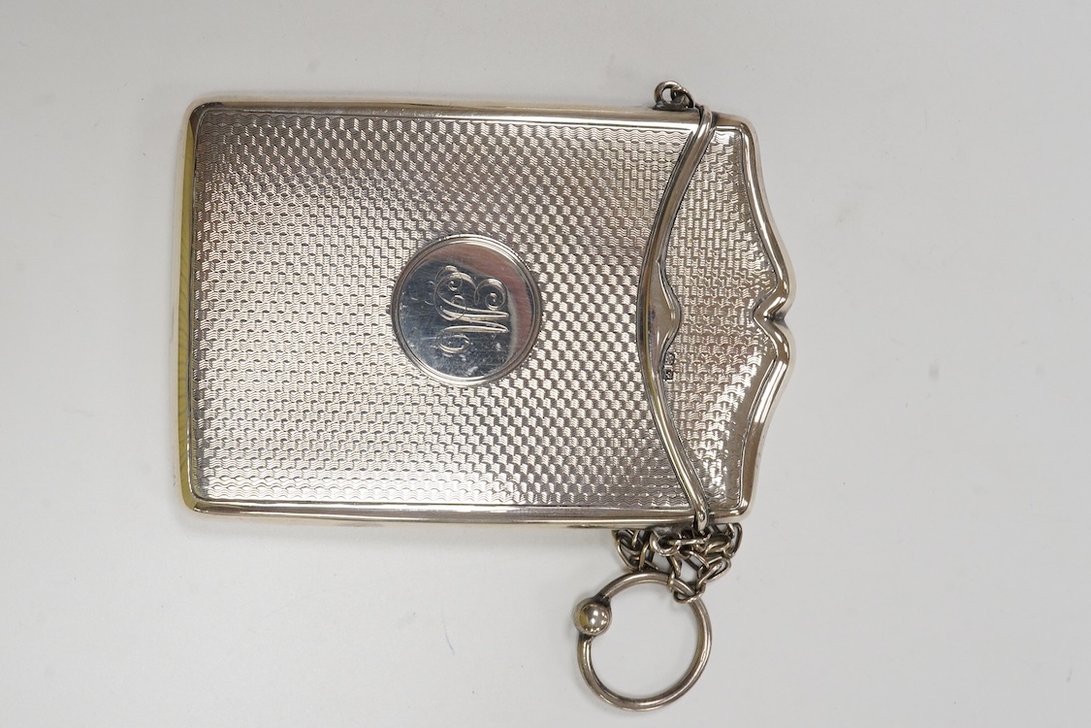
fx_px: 1364
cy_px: 364
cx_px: 546
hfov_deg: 43.6
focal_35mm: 45
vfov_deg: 29.9
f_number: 20
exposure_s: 1/100
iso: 2500
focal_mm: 30
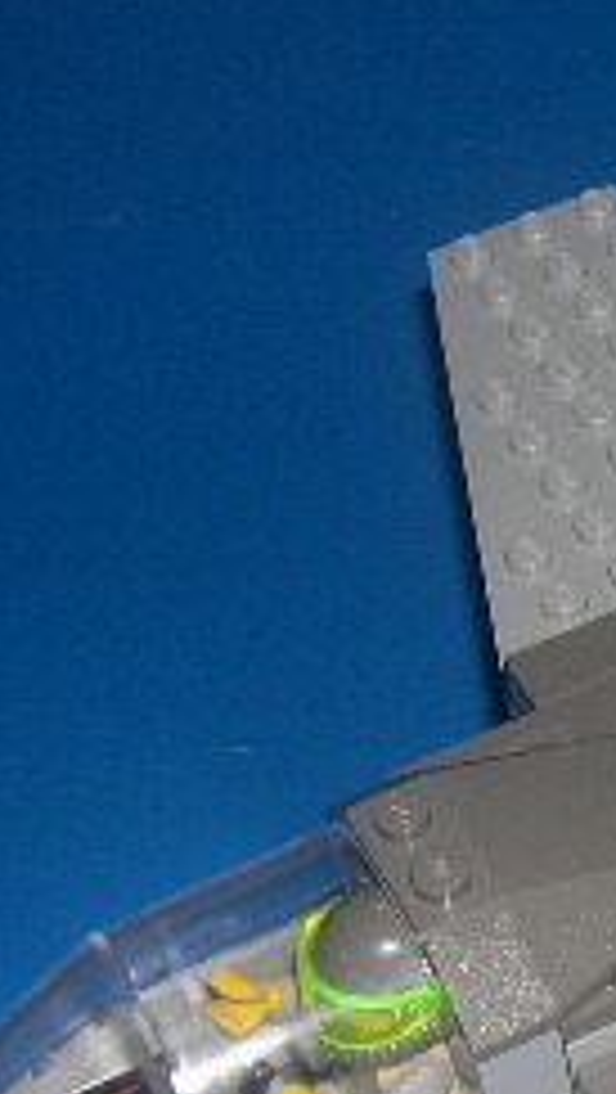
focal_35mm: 109
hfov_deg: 10.6
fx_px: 3160
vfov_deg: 19.4
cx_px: 1003
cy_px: 878
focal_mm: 8
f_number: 7.6
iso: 100
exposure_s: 1/60
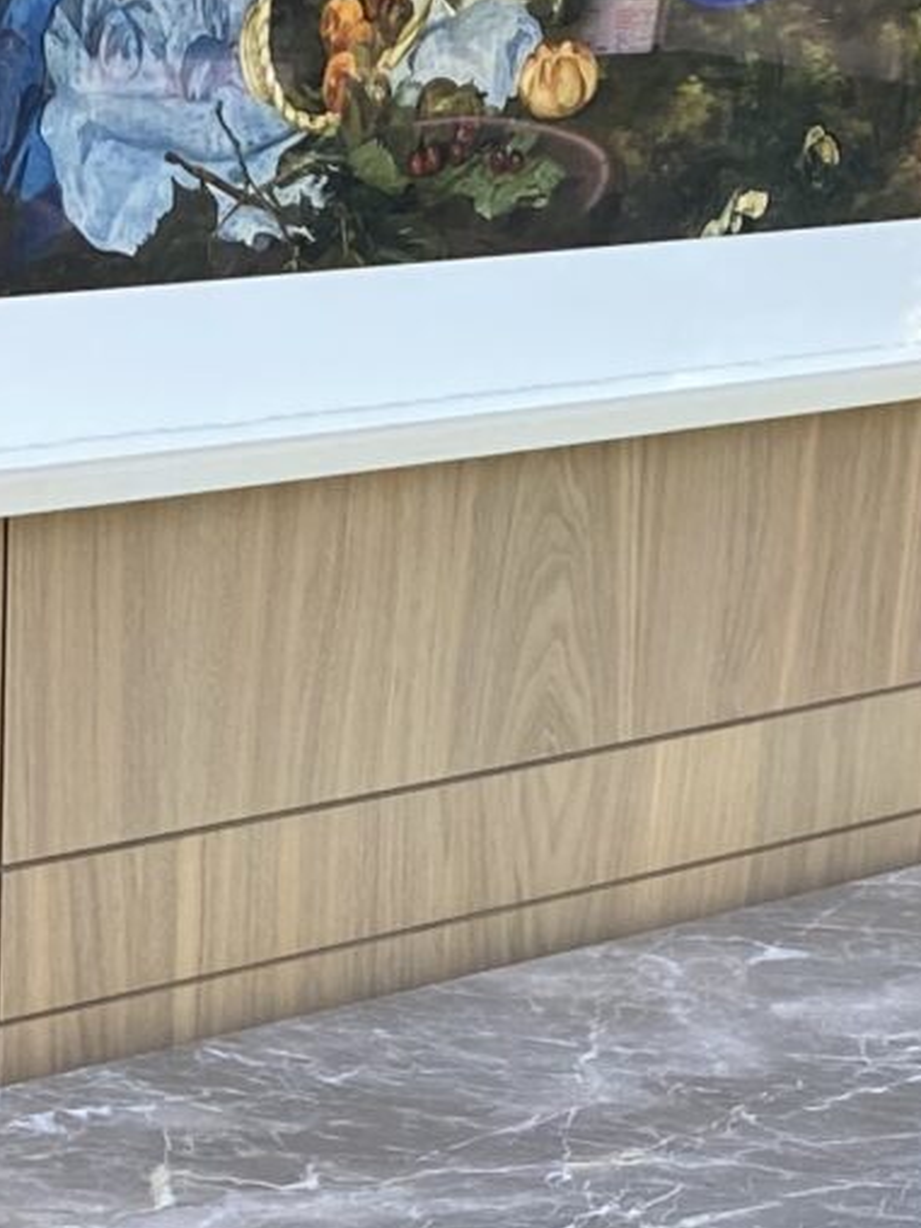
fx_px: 4647
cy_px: 1653
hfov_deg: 11.3
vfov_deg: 14.4
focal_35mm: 131
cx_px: 435
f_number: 1.8
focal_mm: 4.25
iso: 64
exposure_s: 1/122
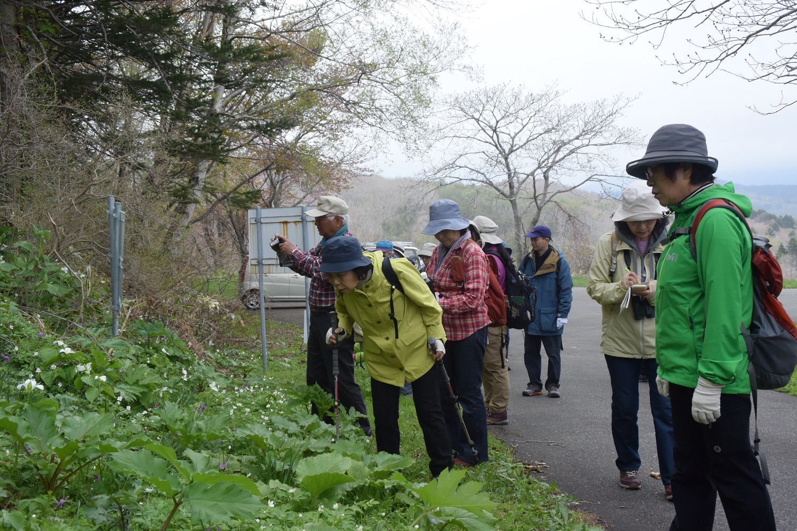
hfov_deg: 46.4
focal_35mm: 42
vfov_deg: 31.9
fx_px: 930
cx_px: 398
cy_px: 266
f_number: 4.2
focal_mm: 15.7
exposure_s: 1/500
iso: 200
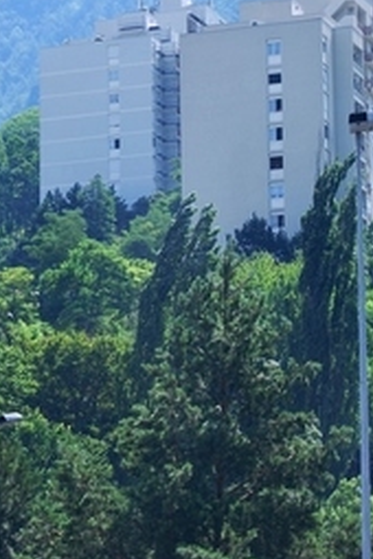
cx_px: 43
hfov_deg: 7.1
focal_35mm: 194
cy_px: 171
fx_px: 3018
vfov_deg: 10.6
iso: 100
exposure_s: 1/160
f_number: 6.3
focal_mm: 55
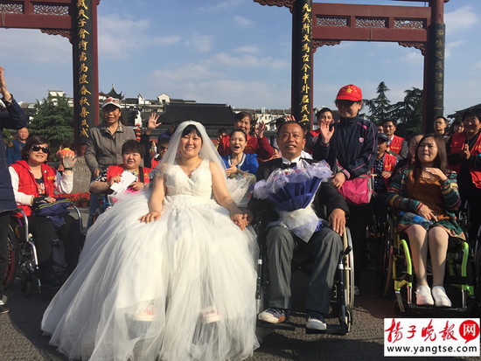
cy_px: 180
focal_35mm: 29
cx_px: 240
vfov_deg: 48.3
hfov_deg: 61.6
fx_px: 403
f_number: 2.2
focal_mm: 4.15
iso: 32
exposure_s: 1/2475
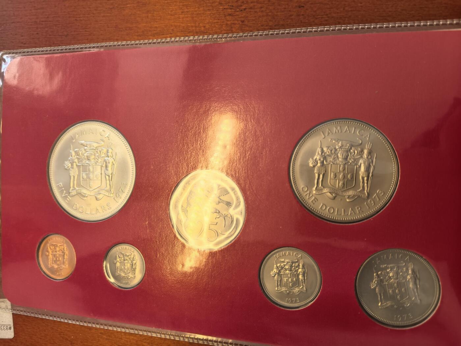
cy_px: 173
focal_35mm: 24
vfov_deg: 56.8
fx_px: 320
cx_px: 230
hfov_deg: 71.6
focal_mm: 5.75
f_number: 2
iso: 50
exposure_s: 1/147
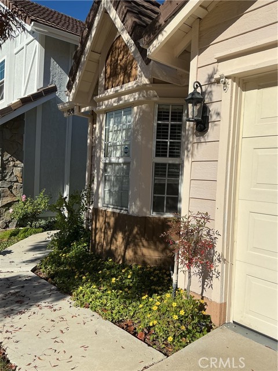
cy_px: 186
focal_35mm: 29
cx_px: 139
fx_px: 311
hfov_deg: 48.2
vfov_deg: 61.7
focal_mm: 3
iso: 25
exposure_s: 1/3534
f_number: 1.8
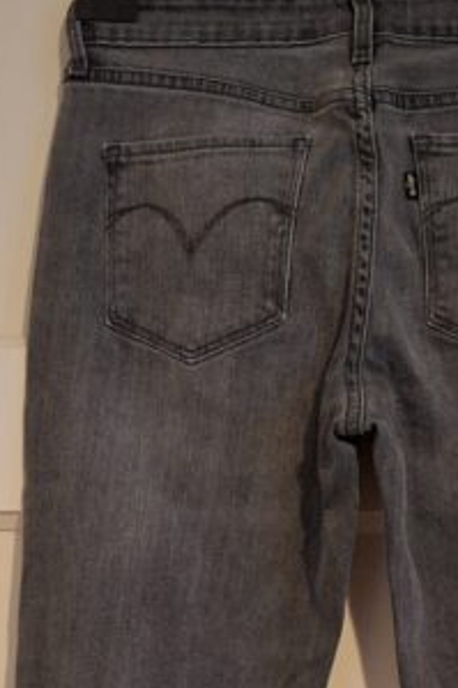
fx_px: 1223
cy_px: 693
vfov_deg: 29.3
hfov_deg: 21.1
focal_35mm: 64
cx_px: 306
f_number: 1.8
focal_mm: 5.54
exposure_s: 1/20
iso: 1000
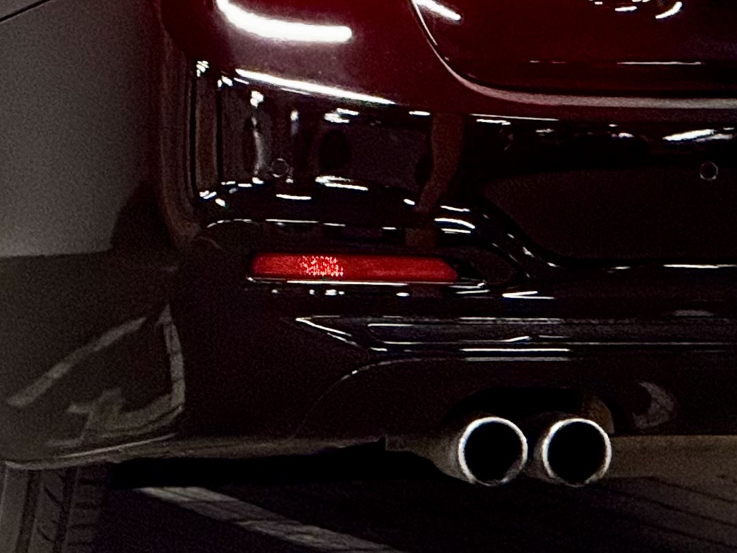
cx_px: 485
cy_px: 8
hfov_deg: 4.4
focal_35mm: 455
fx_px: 9691
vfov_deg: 3.3
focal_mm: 15.66
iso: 320
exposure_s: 1/50
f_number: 2.8
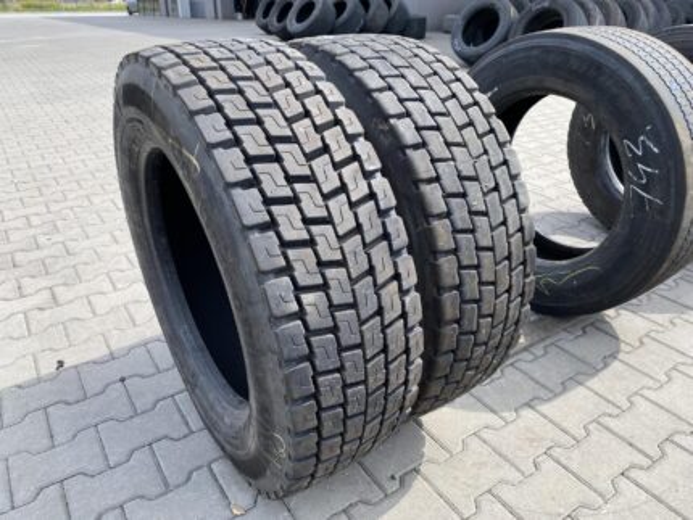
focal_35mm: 26
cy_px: 260
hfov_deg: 67.3
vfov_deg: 53.1
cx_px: 346
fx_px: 521
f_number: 1.8
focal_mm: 4.25
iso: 32
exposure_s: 1/772
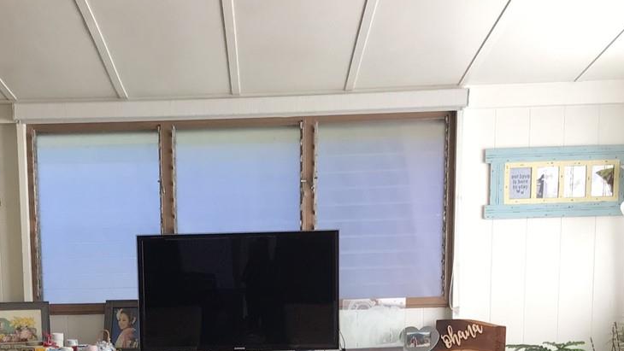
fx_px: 1225
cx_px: 178
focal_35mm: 74
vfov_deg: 15.6
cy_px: 451
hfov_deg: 28.3
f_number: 2.4
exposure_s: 1/60
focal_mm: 3.3
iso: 25
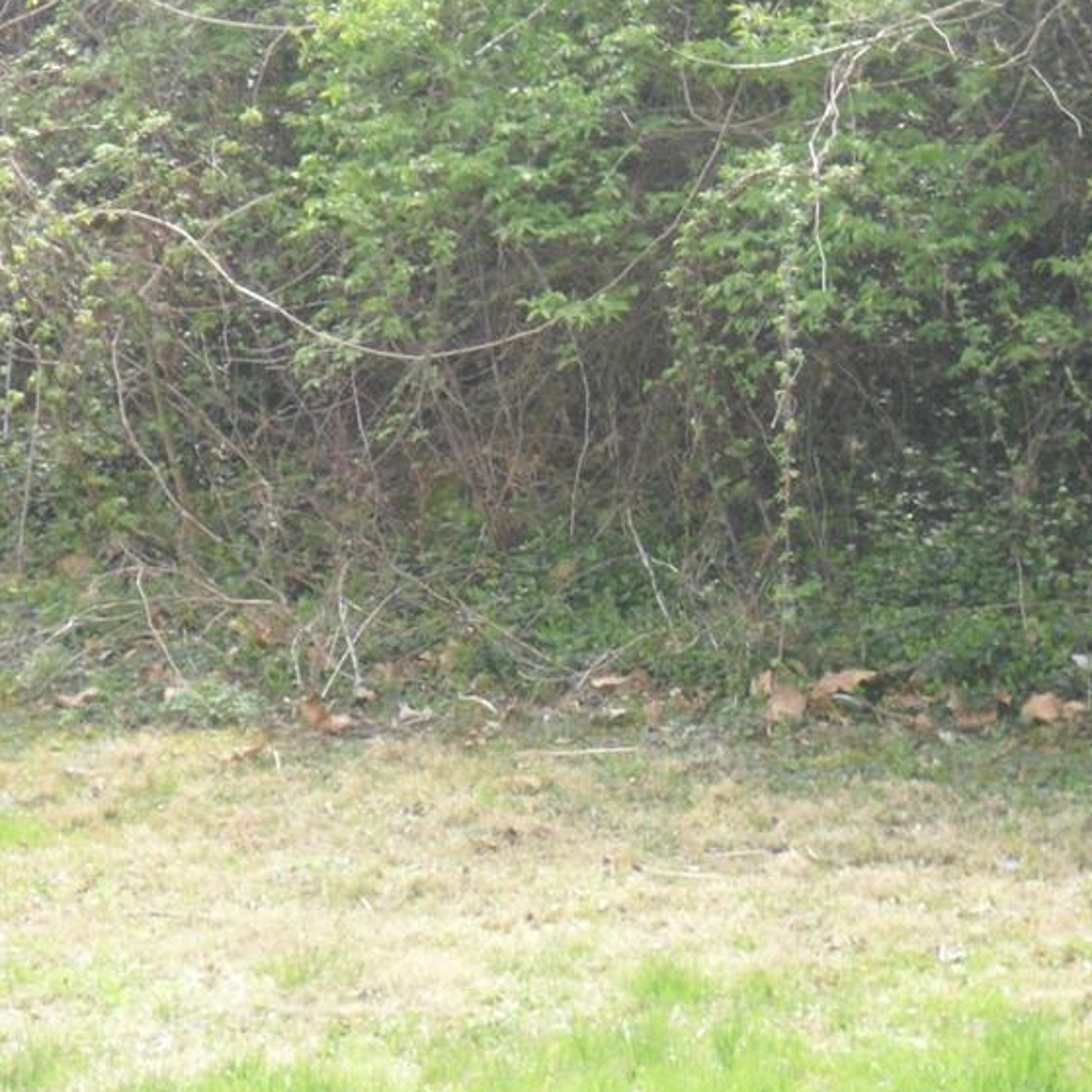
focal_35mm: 175
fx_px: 6246
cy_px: 535
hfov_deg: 10.0
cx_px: 527
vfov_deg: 10.0
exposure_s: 1/125
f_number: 5.9
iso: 200
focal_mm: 19.6
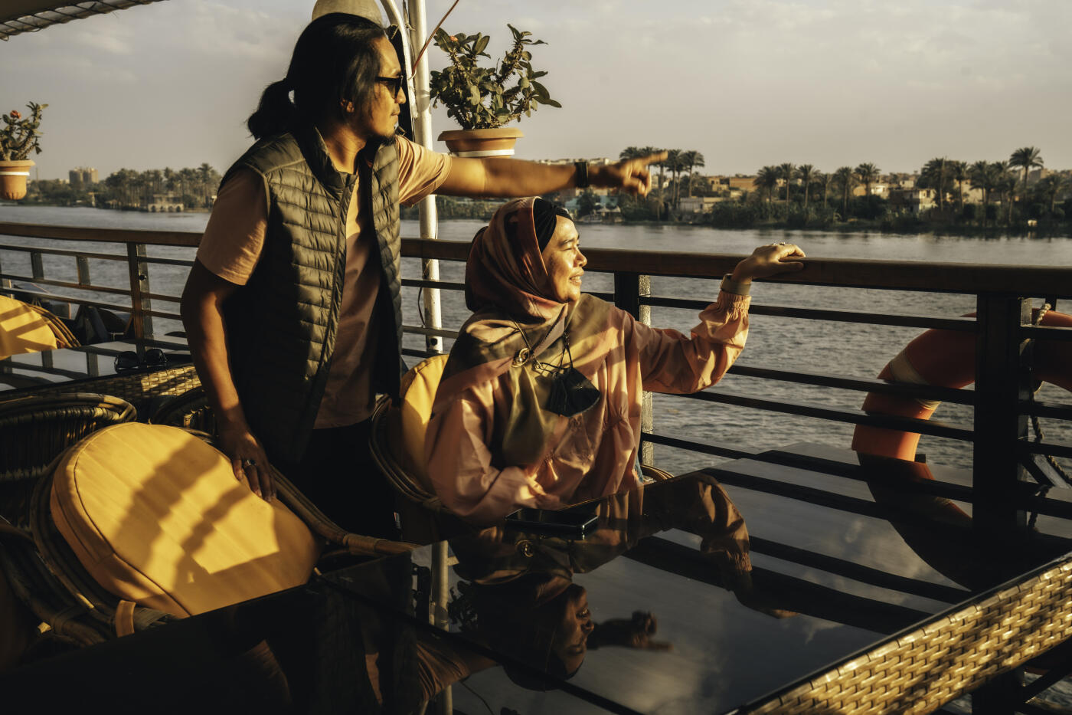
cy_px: 358
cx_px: 536
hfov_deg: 47.4
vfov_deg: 32.6
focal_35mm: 41
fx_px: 1221
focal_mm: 41
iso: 125
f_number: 8
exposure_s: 1/45
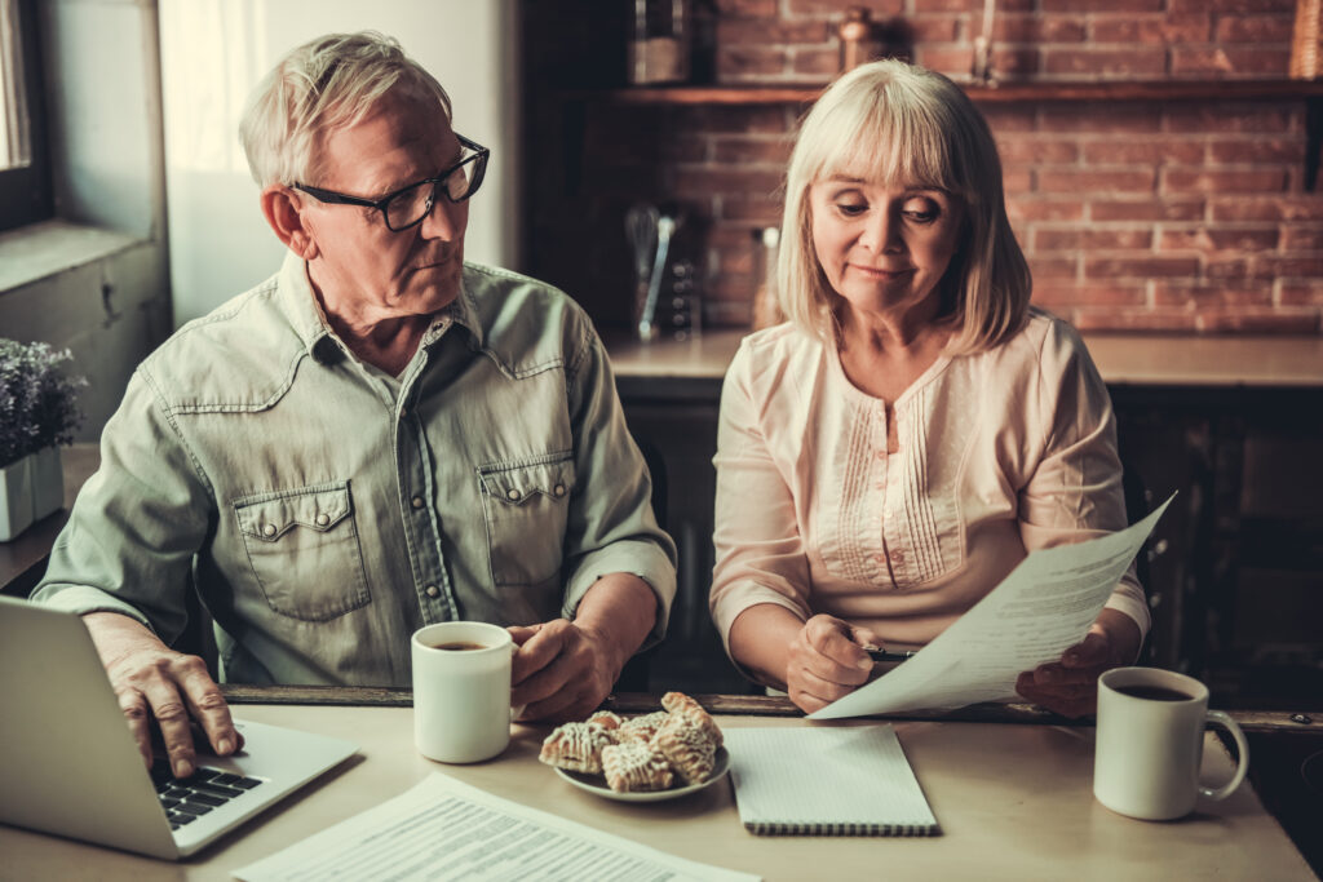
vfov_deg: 26.0
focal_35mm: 52
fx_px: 1911
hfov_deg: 38.2
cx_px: 662
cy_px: 441
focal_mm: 52
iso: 800
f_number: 2.8
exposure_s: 1/200
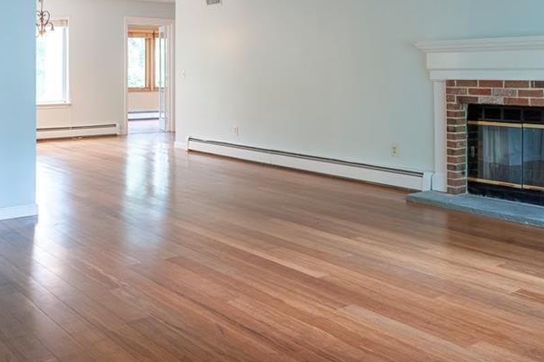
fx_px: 619
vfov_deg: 31.7
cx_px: 200
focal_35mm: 41
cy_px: 66
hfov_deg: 46.9
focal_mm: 24
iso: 800
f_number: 11
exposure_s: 1/5
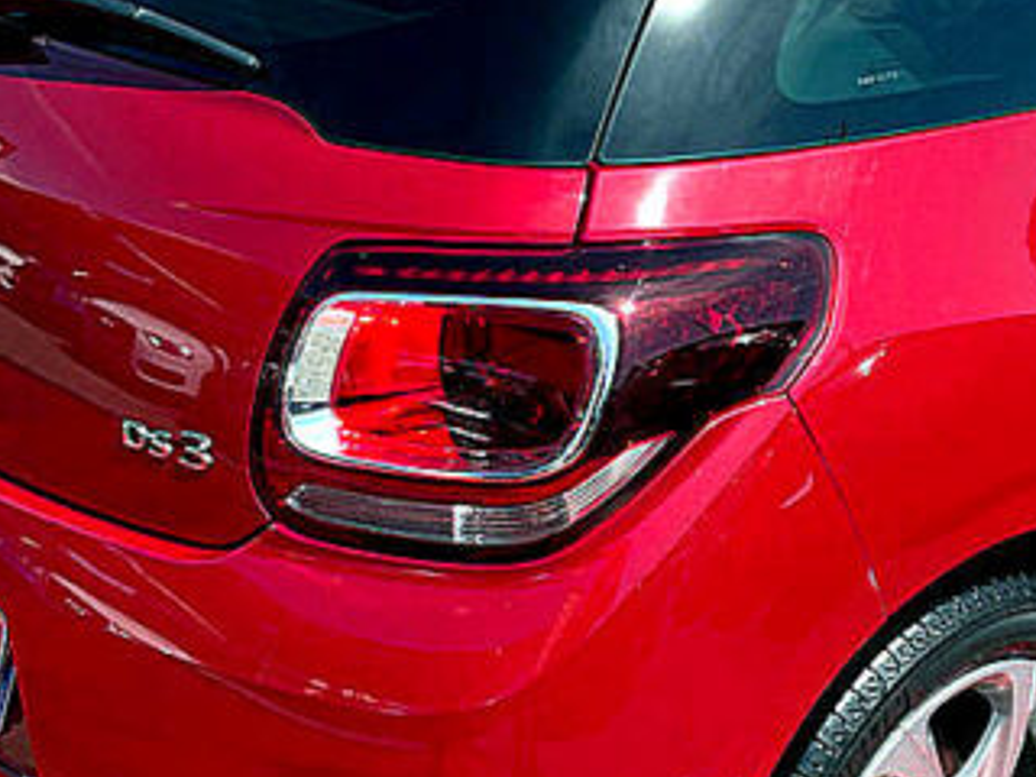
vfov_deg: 22.6
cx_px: 848
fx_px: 1945
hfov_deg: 29.1
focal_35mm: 65
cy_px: 366
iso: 32
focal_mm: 4.2
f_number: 1.6
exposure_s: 1/1416
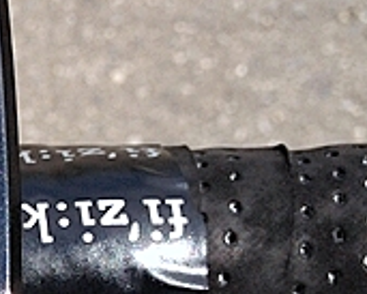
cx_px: -204
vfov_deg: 12.0
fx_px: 1391
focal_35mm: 128
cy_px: 208
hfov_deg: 14.0
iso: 64
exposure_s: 1/1346
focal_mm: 4.28
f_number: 2.4
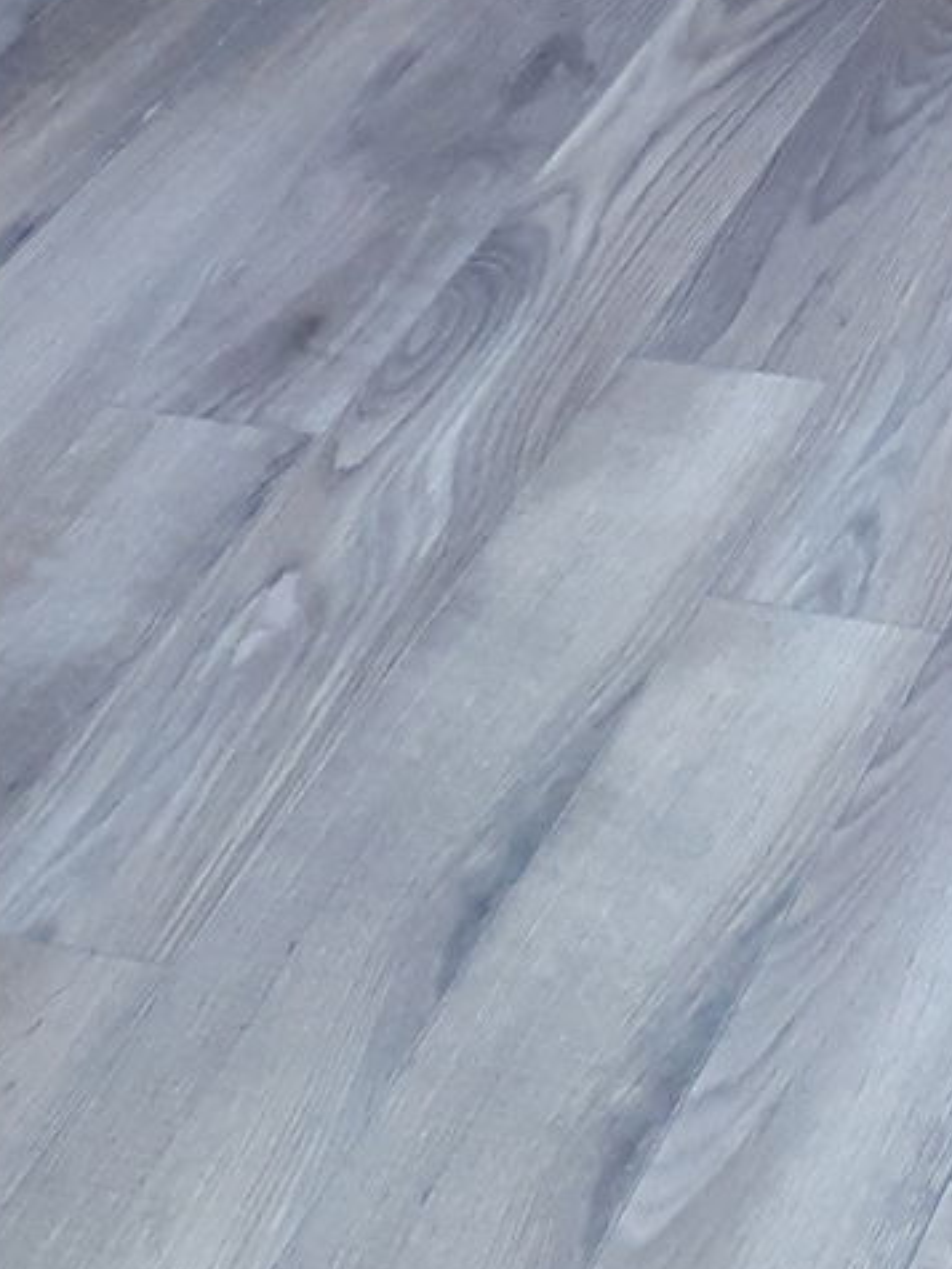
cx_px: 1712
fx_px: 4437
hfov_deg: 11.4
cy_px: -1505
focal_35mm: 121
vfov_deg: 13.3
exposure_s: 1/33
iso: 200
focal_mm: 3.6
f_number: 1.9
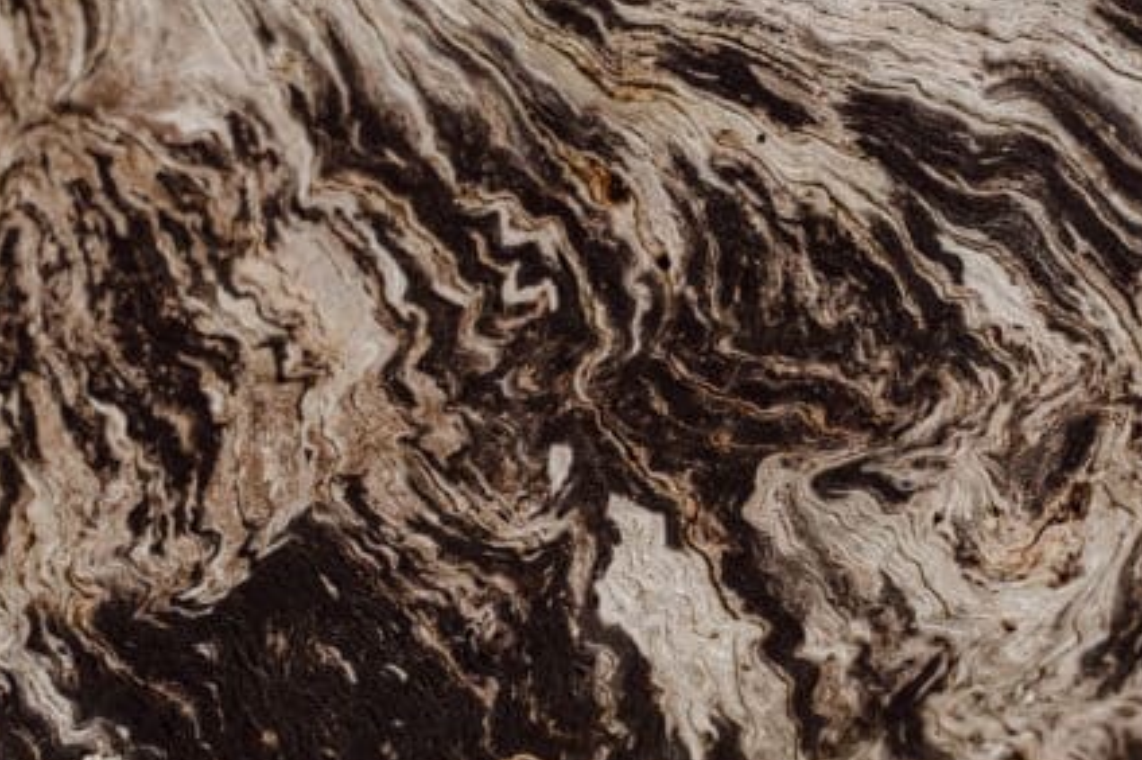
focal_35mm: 116
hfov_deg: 17.6
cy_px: 458
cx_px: 827
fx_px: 3677
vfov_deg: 11.8
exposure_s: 1/250
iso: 160
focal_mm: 42.8
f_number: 4
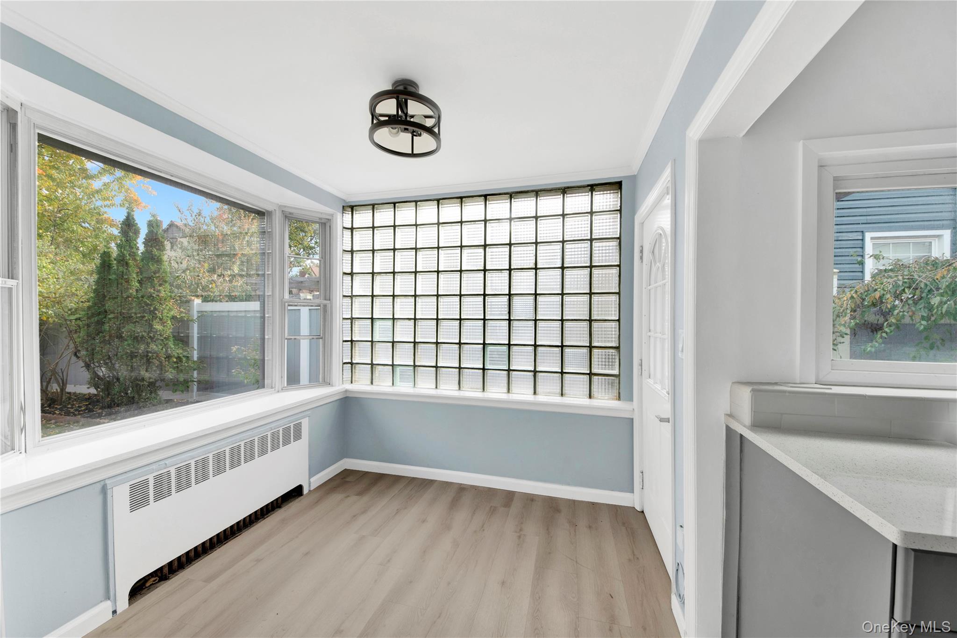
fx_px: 319
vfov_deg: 90.0
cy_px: 319
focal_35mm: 12
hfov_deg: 112.6
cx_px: 478
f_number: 8
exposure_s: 1/100
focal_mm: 8
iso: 100
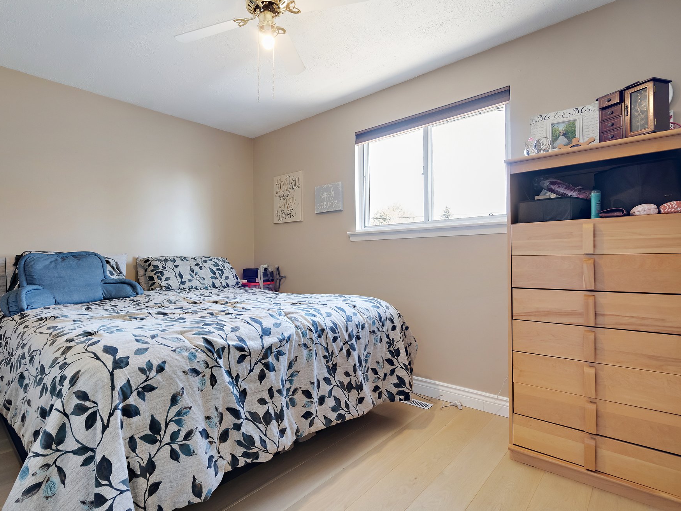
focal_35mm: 18
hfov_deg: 87.0
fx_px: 354
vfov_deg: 71.6
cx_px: 284
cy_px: 257
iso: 1600
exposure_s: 1/3
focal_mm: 16
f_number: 8
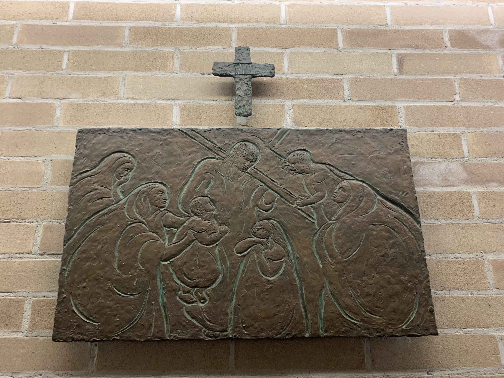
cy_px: 189
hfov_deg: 67.3
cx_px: 252
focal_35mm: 26
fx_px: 379
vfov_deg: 53.1
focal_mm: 4.25
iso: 250
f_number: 1.8
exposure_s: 1/33
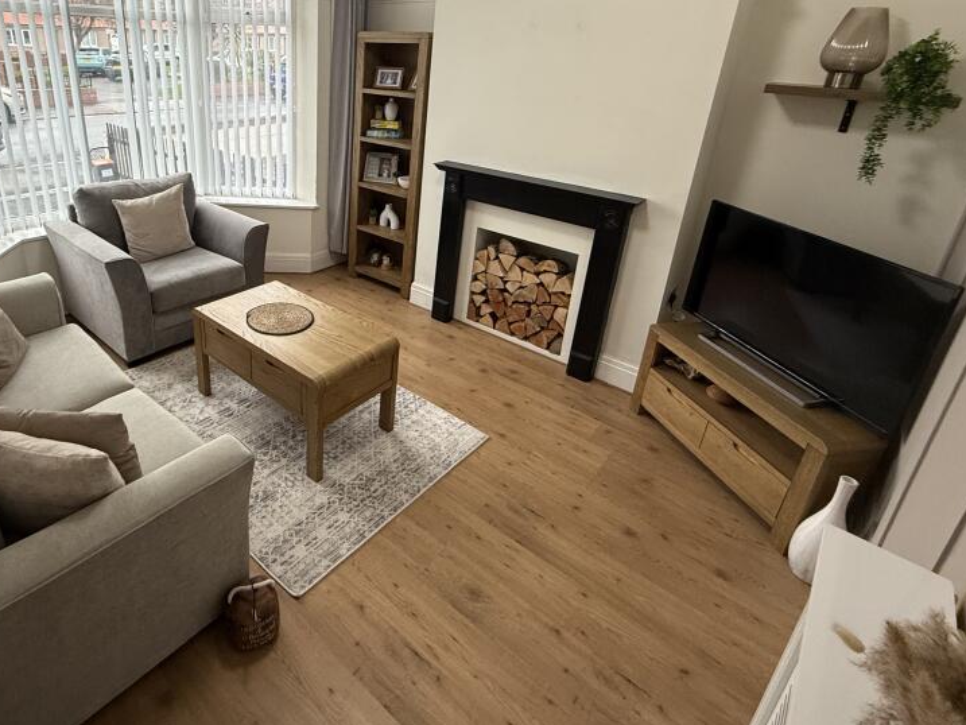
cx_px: 349
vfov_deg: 64.7
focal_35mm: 20
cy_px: 257
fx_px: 558
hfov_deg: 79.9
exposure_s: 1/99
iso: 200
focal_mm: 2.22
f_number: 2.2
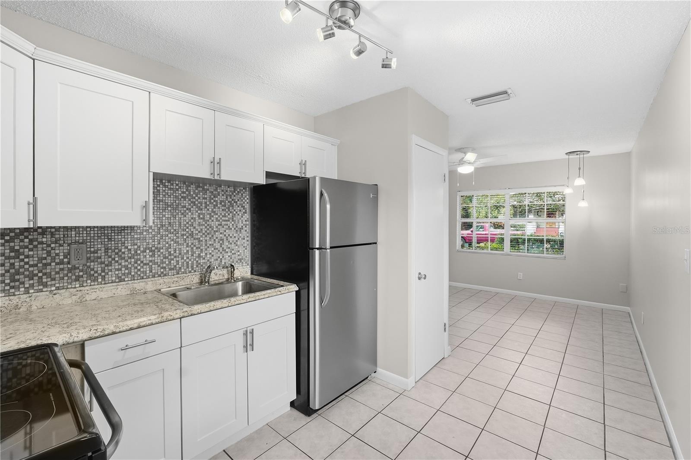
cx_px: 346
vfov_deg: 77.3
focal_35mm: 15
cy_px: 230
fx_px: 288
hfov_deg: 100.4
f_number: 8
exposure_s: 1/60
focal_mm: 10
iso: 400
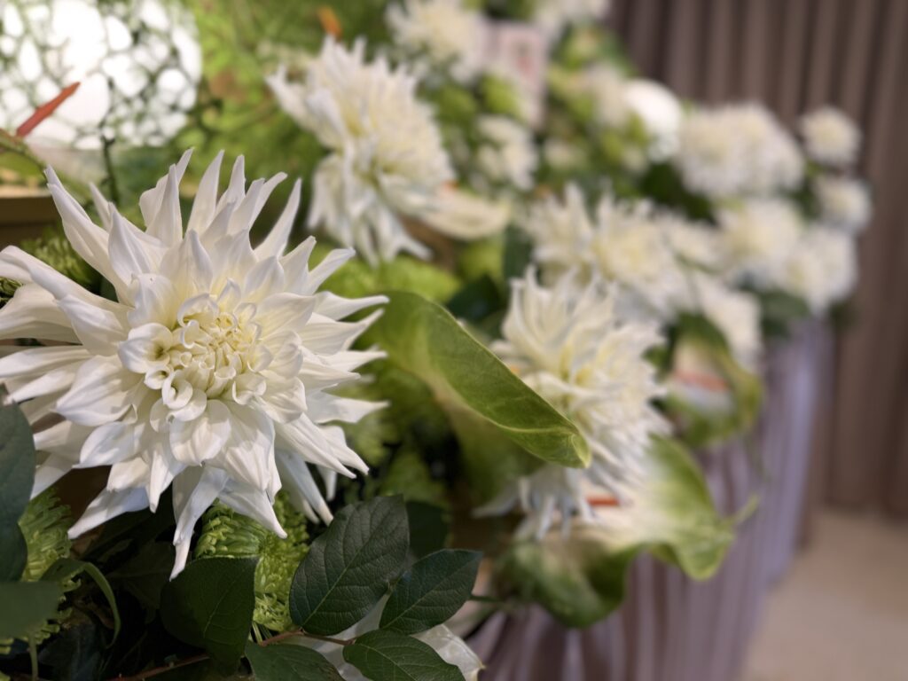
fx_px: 630
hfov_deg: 71.6
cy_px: 340
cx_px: 454
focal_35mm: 24
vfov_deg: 56.8
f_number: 1.78
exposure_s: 1/50
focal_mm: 6.76
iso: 125
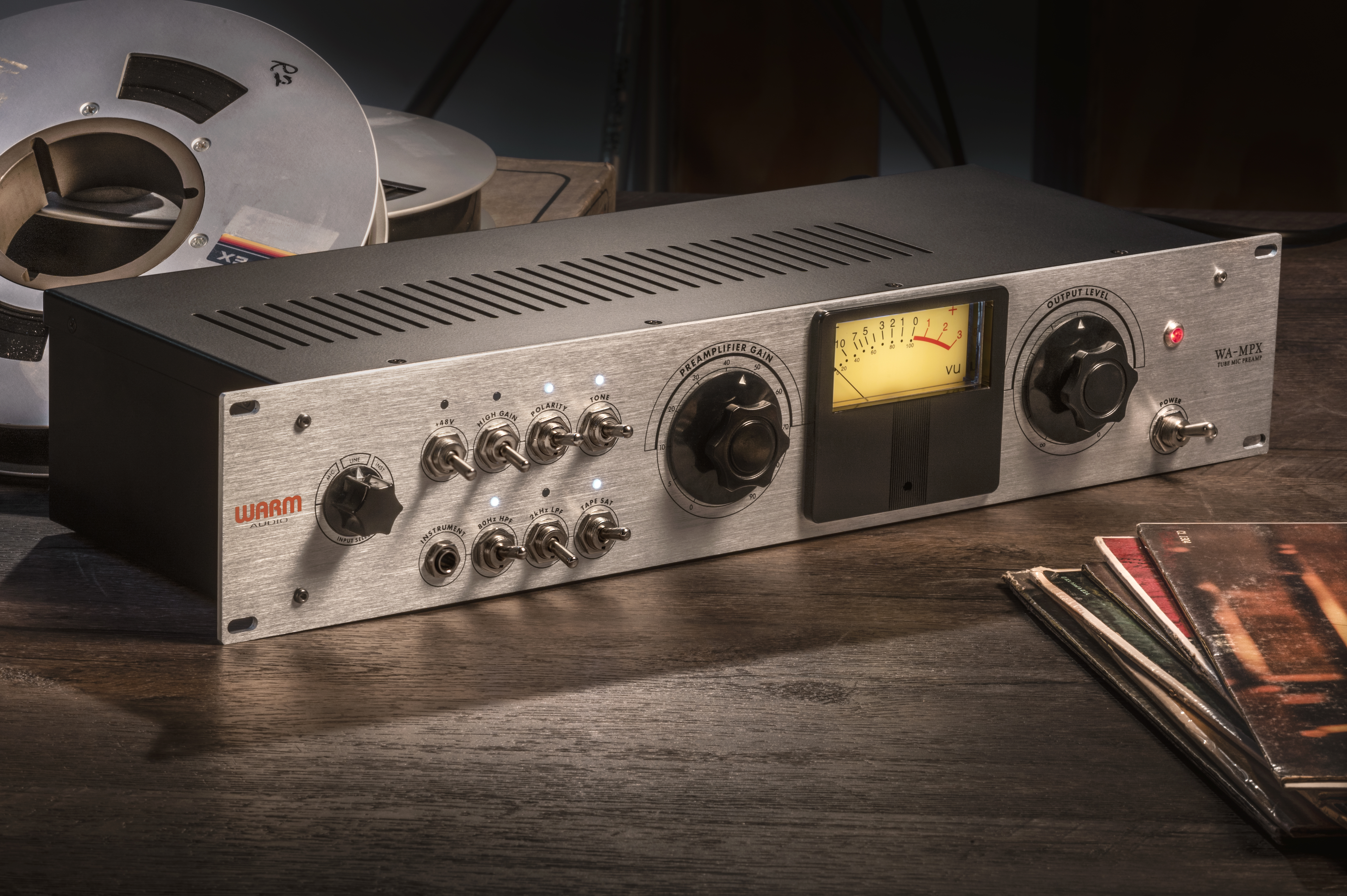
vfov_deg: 8.8
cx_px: 674
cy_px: 448
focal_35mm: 155
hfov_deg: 13.3
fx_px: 5796
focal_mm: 155
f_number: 3.5
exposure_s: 1/15
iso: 160
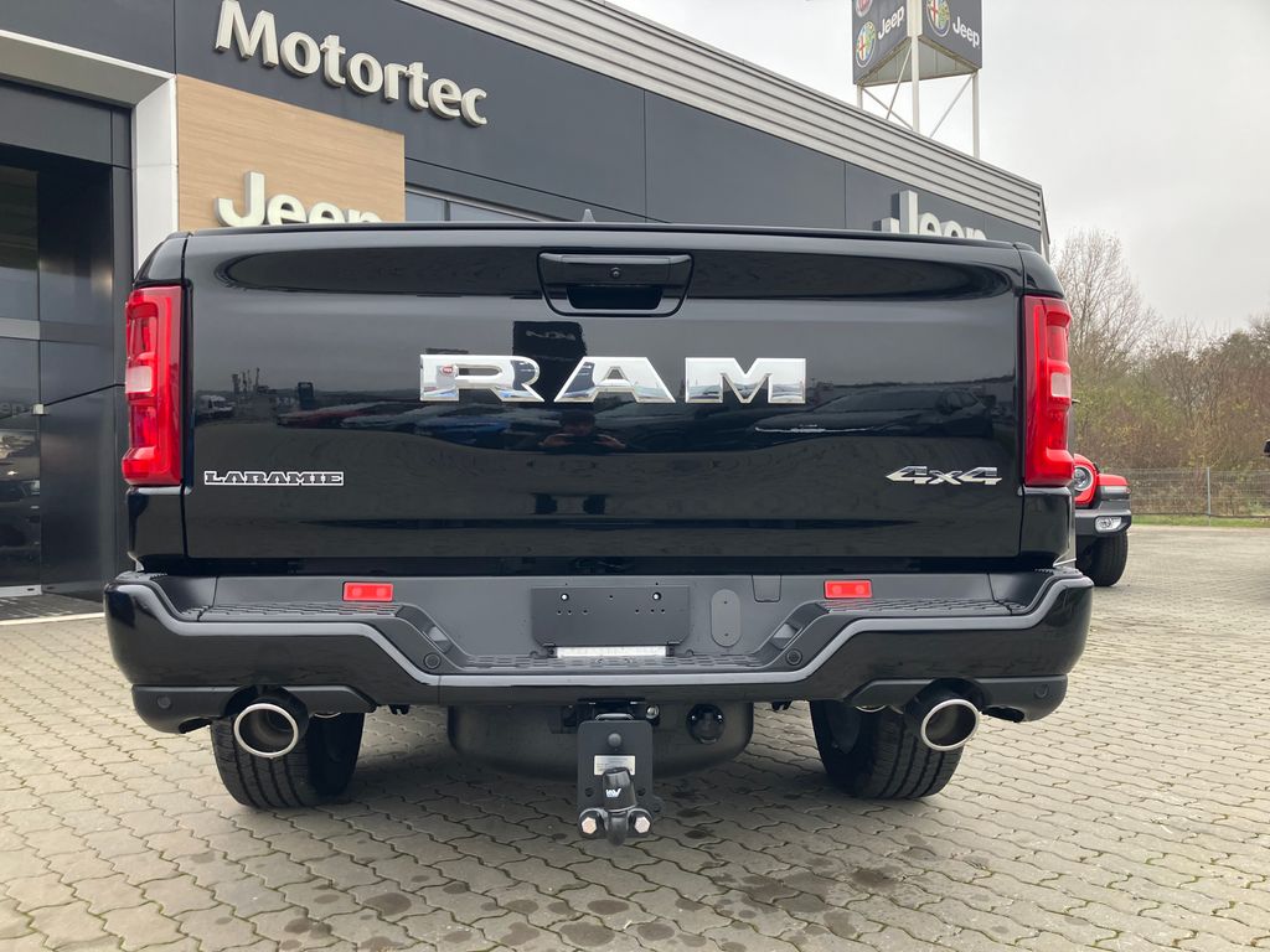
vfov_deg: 49.7
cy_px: 476
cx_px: 635
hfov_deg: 63.4
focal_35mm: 28
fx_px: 1027
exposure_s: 1/112
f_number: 1.8
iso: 80
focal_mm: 3.99
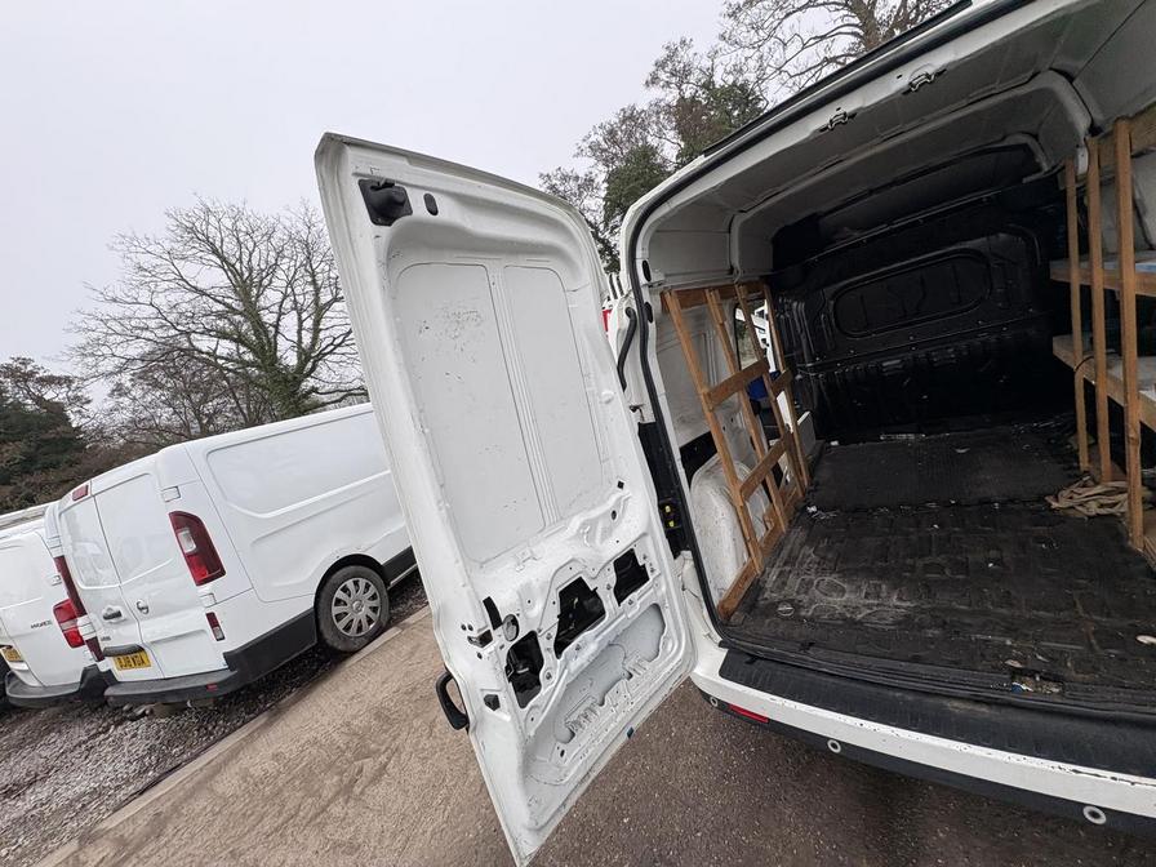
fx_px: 468
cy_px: 434
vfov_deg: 85.7
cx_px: 578
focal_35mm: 14
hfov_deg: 102.1
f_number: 2.2
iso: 40
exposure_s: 1/421
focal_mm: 2.22
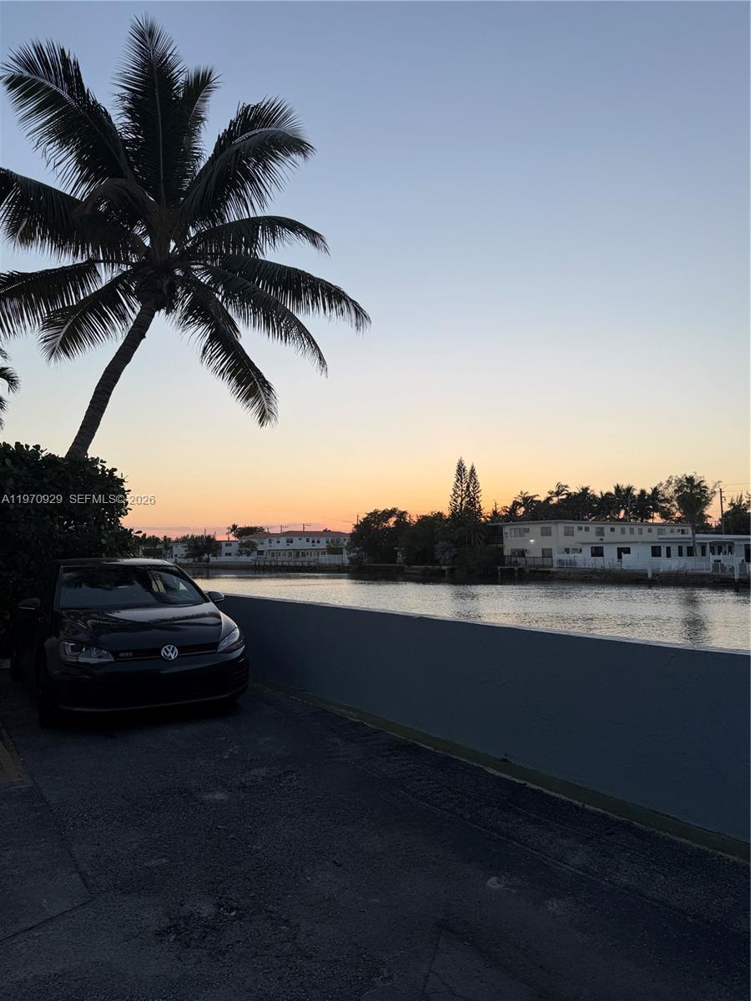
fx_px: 694
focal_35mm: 24
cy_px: 500
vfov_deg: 71.6
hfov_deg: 56.8
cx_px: 376
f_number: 1.78
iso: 80
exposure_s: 1/1192
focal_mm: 6.76
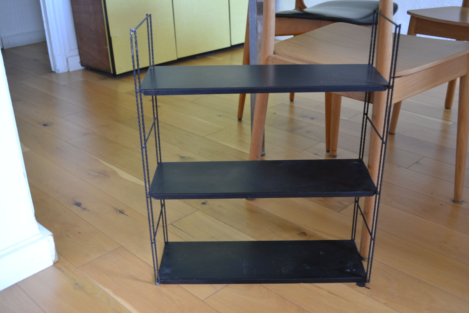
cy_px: 156
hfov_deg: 49.6
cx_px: 234
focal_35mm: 39
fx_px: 508
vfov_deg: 34.2
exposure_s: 1/15
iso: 450
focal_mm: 26
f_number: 4.2
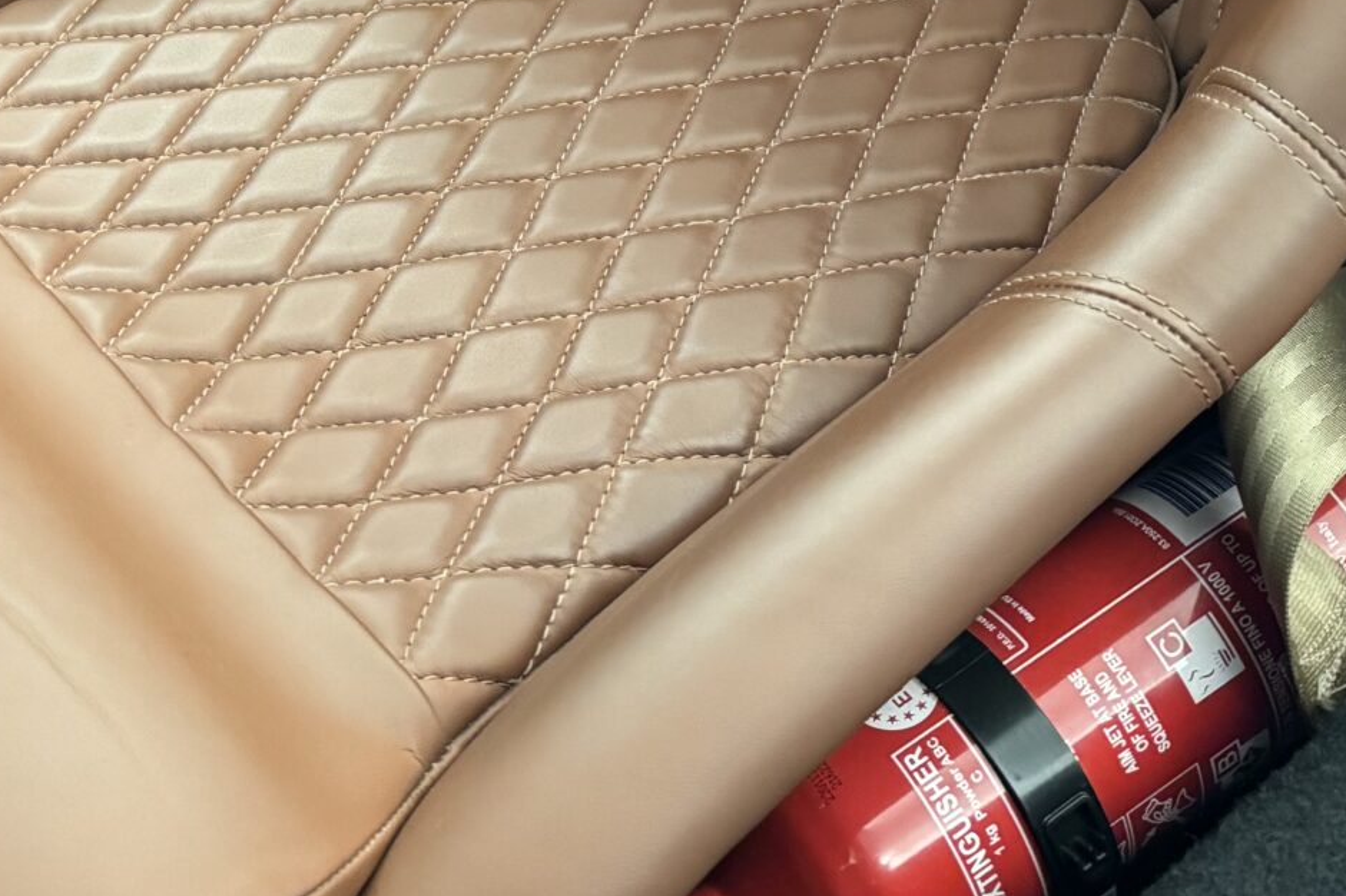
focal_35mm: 68
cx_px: 418
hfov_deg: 29.4
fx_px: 2541
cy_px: -451
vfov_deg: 17.9
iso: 640
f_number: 1.78
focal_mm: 6.76
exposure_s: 1/33
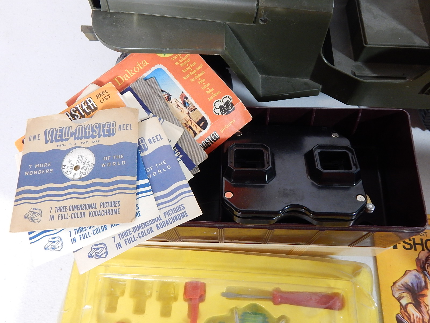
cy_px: 162
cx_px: 215
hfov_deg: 58.4
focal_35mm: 31
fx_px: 385
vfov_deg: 45.4
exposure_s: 1/30
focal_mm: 5.6
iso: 360
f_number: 3.2
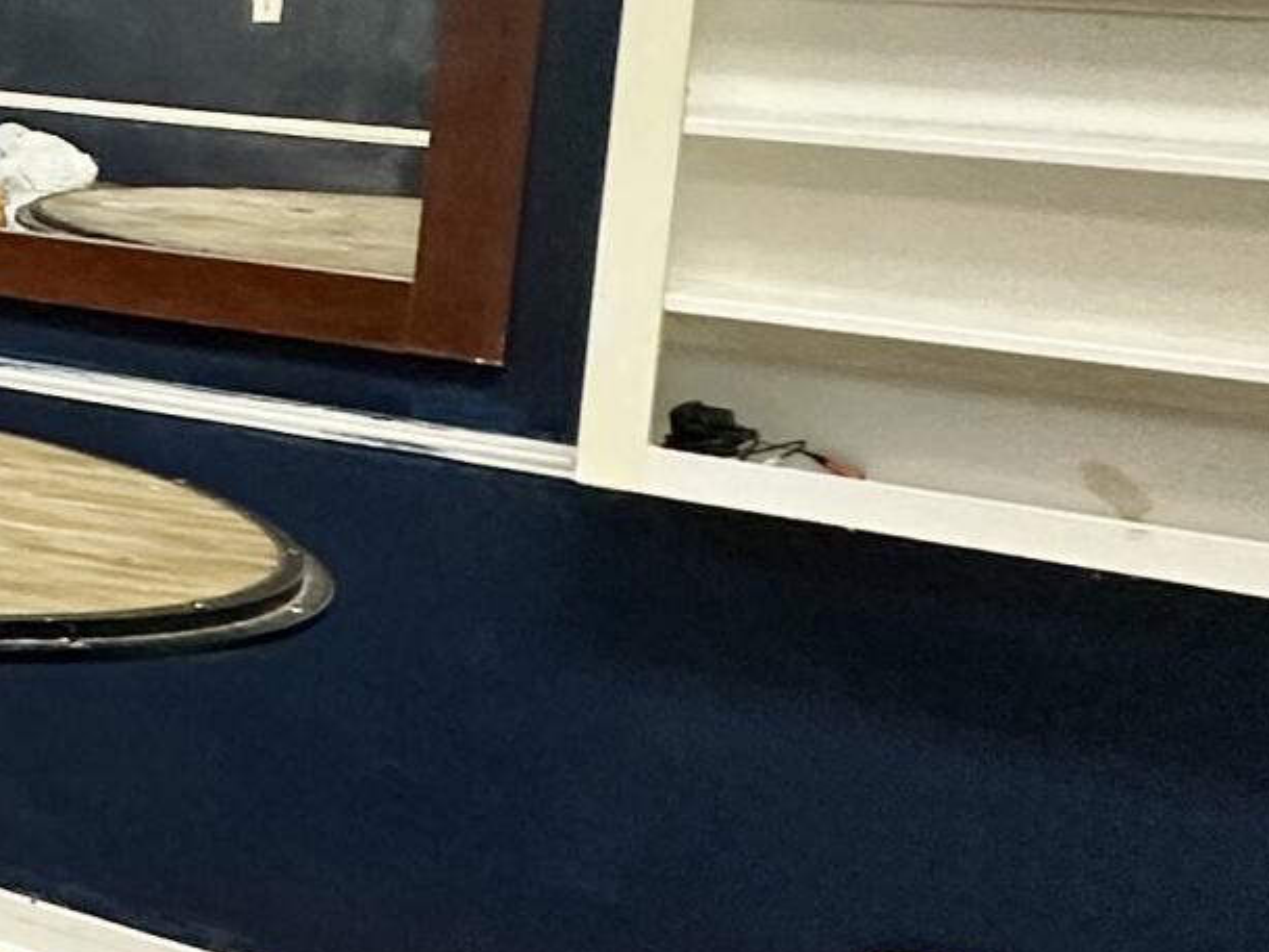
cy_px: 75
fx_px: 2530
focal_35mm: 69
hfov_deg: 15.1
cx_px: -1794
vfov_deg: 20.8
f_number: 2.2
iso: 160
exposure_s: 1/60
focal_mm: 2.22
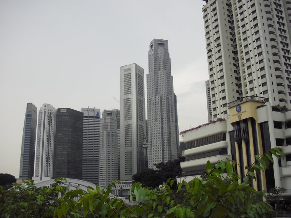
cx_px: 146
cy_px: 109
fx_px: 319
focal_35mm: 38
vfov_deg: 37.7
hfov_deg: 49.0
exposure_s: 1/400
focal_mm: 6.2
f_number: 2.8
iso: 100
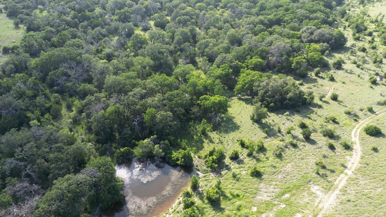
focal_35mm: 27
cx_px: 191
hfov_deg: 69.9
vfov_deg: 42.8
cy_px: 121
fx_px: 276
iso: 110
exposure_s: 1/640
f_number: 1.7
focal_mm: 6.72
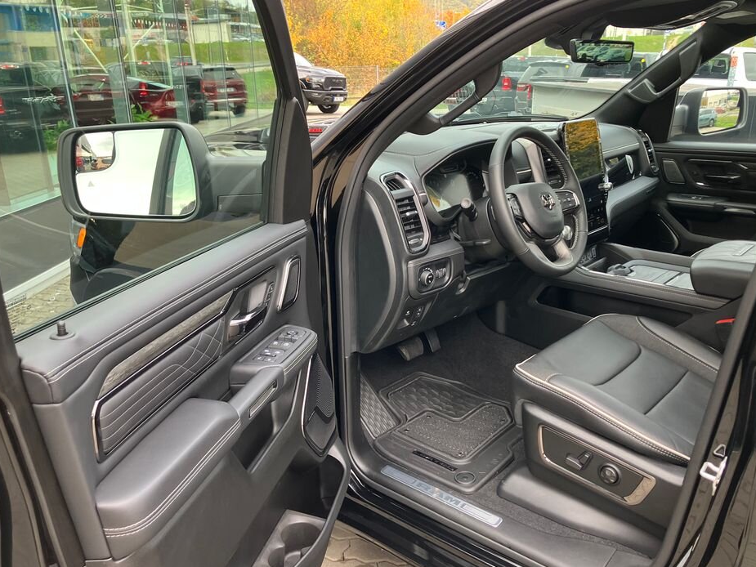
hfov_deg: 58.2
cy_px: 301
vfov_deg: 45.4
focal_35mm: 31
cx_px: 414
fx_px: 677
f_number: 1.8
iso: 64
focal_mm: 3.99
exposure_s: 1/121
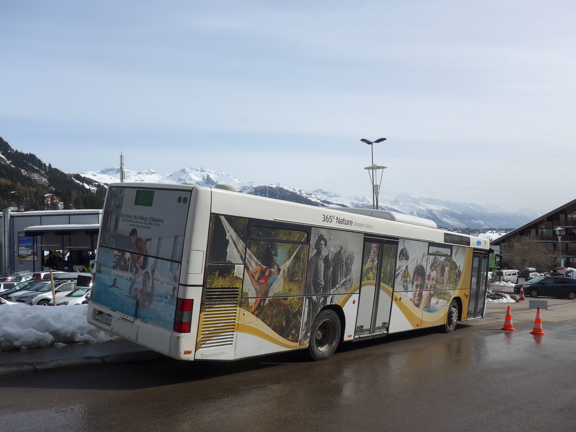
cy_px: 216
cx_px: 288
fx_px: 483
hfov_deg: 61.7
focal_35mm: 29
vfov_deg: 48.2
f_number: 3.2
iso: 80
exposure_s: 1/2000
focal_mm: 6
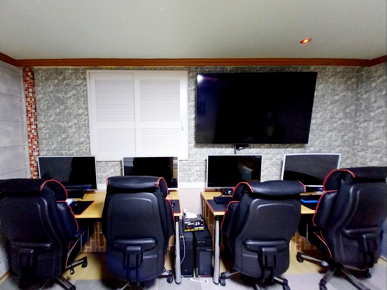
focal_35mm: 13
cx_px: 194
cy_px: 145
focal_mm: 1.3
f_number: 2.2
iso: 323
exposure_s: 1/20
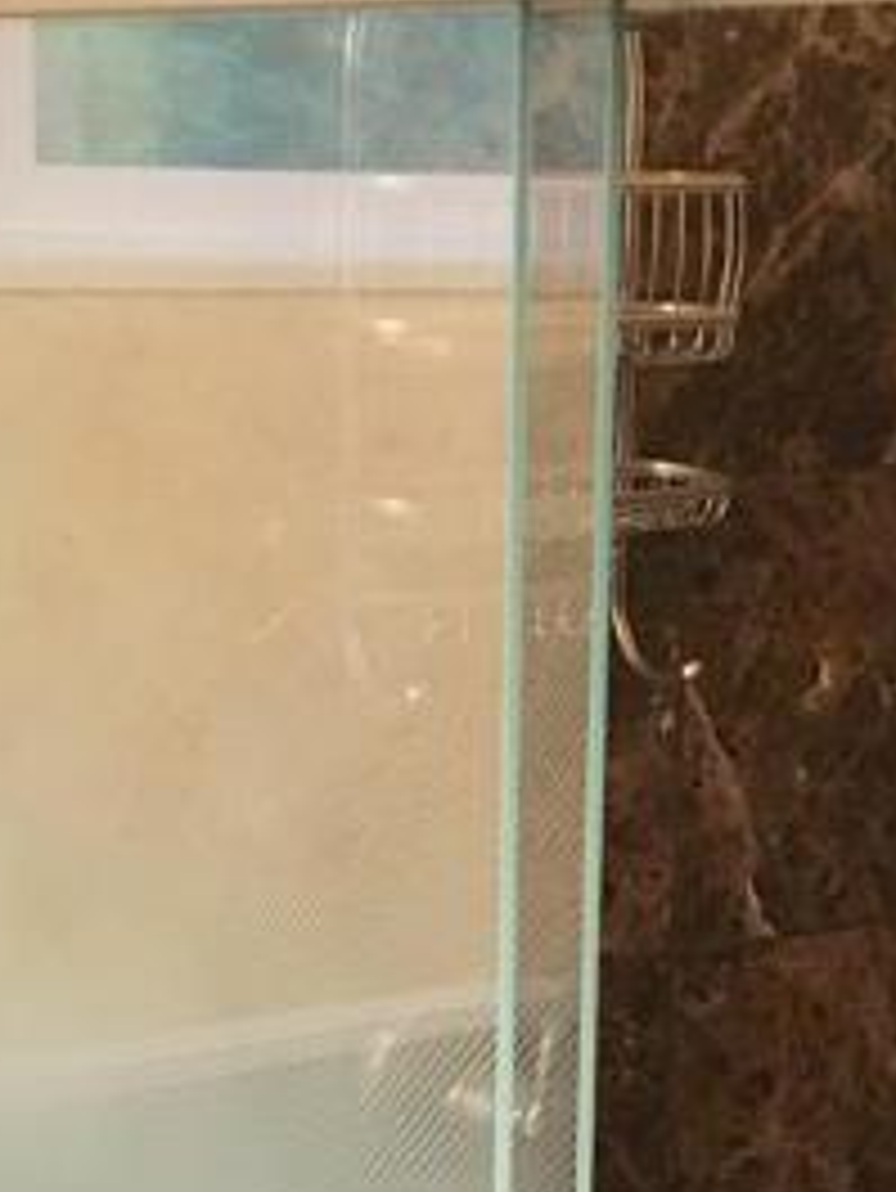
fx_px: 2897
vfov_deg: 22.5
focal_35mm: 84
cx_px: 576
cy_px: 1147
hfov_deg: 17.6
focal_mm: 4.15
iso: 200
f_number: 2.2
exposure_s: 1/24
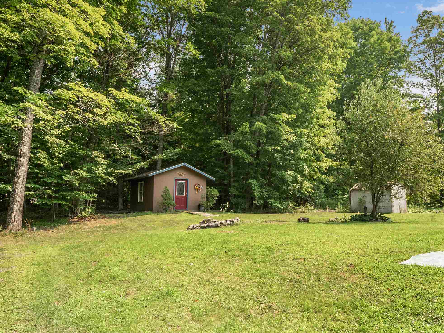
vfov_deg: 54.8
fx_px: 321
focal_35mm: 25
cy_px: 183
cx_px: 282
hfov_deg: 68.1
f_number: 5
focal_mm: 8
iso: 200
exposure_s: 1/320
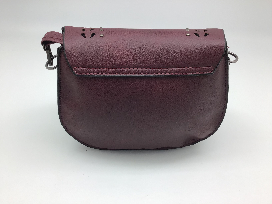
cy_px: 102
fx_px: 244
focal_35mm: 31
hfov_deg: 58.4
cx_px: 136
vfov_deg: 45.4
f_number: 2.4
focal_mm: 3.3
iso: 40
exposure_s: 1/100
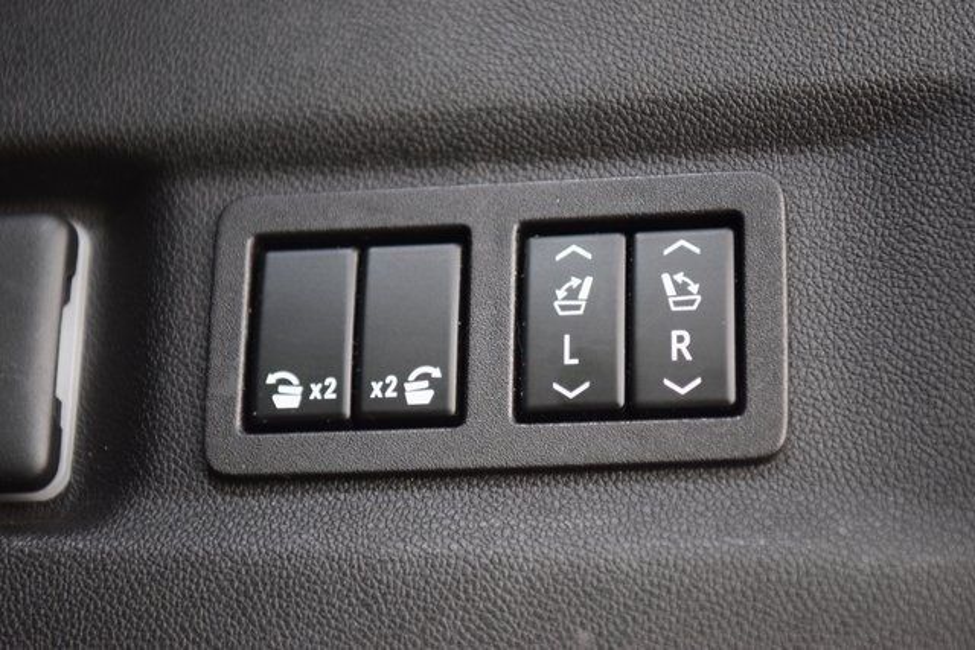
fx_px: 2844
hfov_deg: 19.5
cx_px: 488
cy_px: 325
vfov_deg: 13.0
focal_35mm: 105
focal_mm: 70
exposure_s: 1/5
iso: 1600
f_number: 2.8
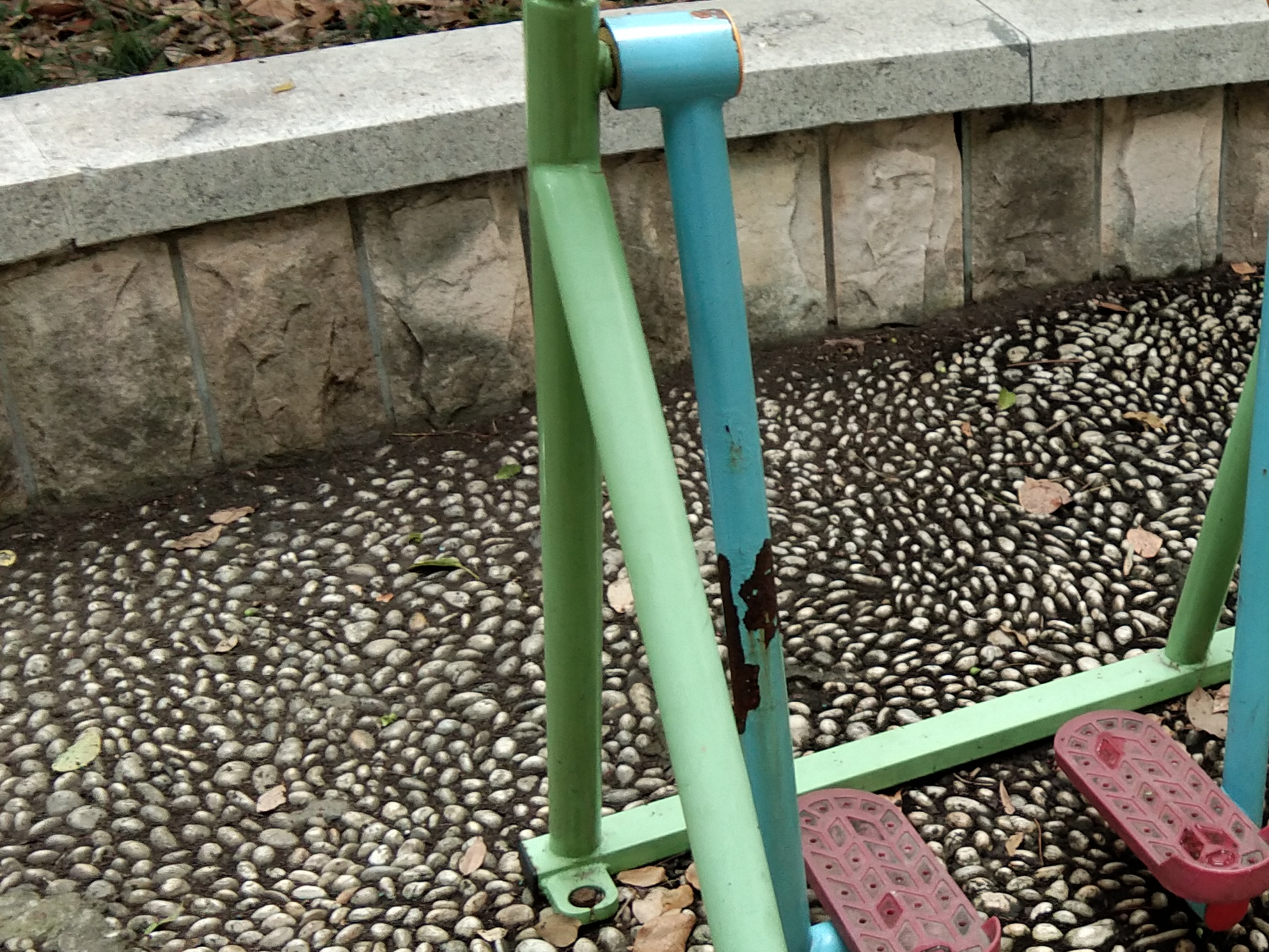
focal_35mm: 65
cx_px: 1259
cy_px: 455
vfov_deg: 22.6
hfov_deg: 28.1
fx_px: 2383
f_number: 2.2
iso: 125
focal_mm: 3.69
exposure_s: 1/50
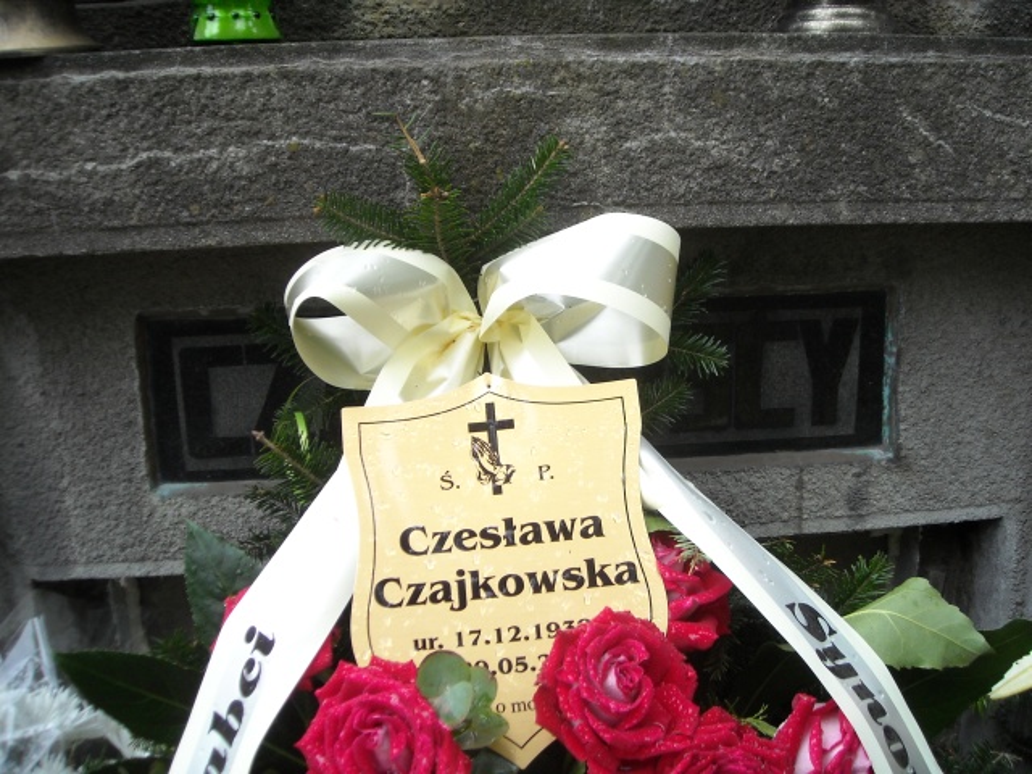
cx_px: 516
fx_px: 1043
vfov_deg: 40.7
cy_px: 387
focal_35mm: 35
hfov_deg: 52.6
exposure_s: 1/135
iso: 129
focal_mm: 5.7
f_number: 2.8
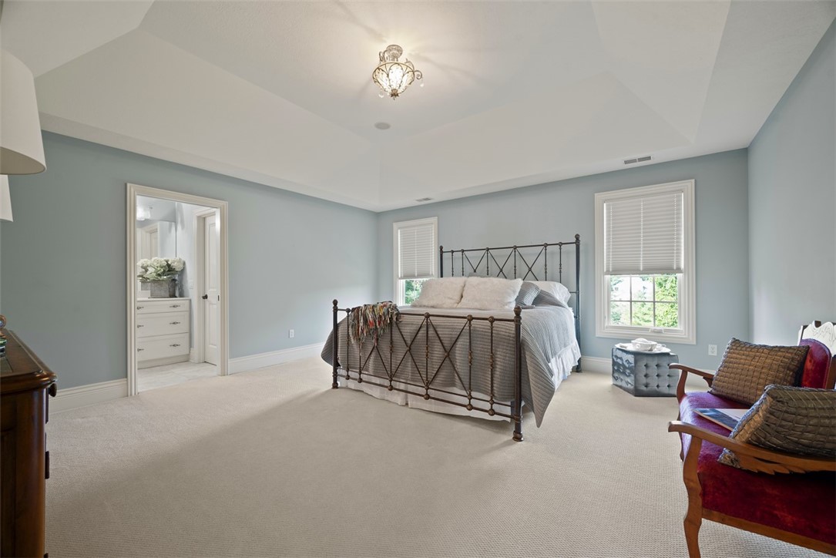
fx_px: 325
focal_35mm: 14
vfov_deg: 81.2
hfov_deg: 104.2
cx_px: 418
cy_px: 279
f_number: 8
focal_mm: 14
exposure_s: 1.6
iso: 400
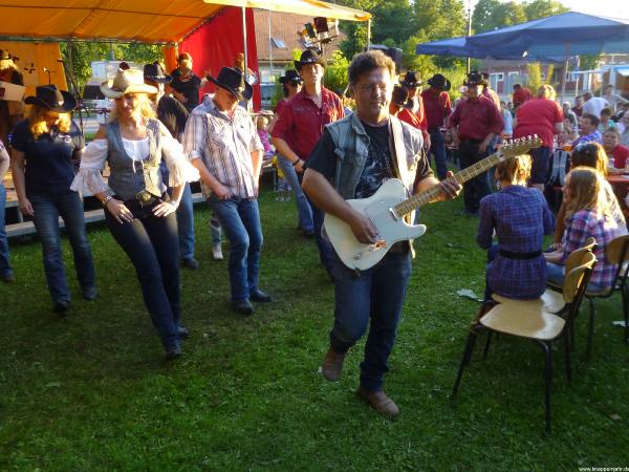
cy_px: 236
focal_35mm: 29
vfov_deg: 48.2
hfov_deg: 61.7
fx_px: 527
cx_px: 314
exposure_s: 1/60
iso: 200
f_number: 3.3
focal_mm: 5.2
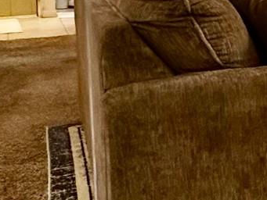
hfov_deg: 16.6
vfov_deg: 17.0
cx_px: 557
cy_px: -20
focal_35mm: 84
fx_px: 648
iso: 320
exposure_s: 1/60
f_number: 2.2
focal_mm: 2.22
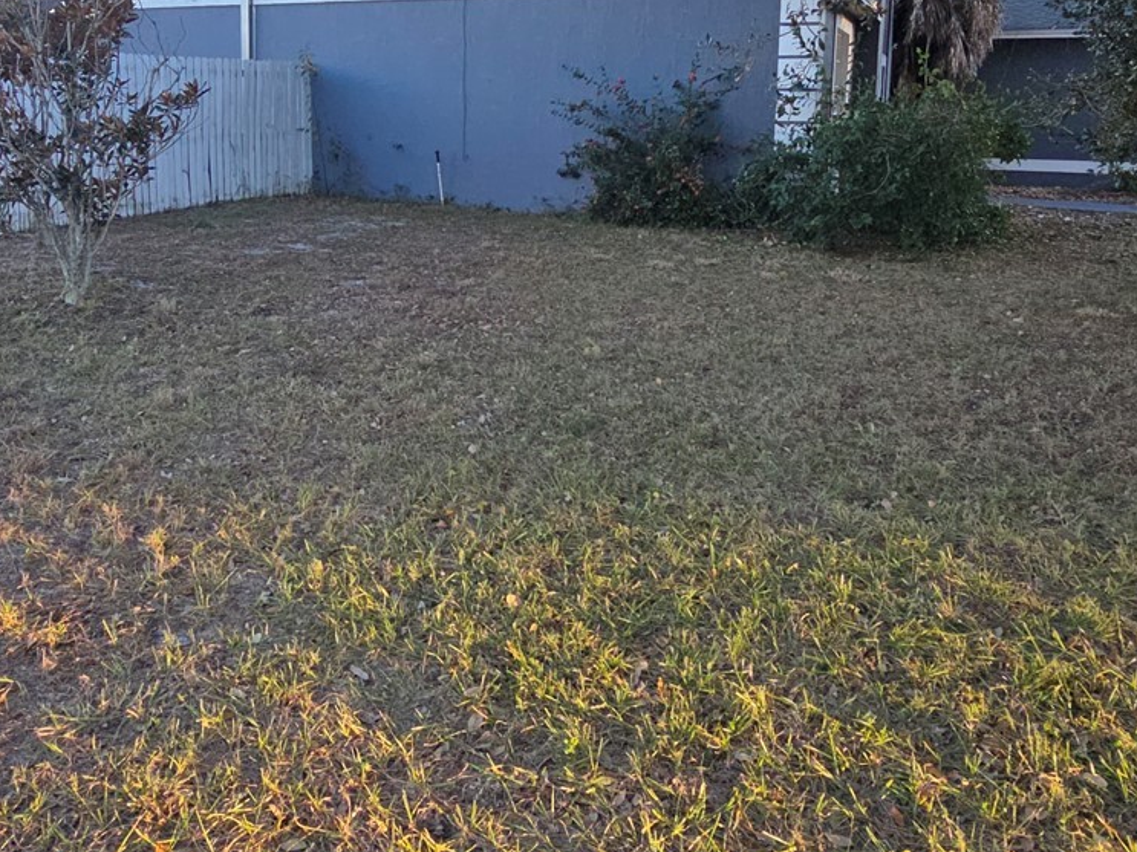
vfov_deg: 48.1
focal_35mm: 28
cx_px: 484
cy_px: 226
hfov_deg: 63.1
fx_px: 920
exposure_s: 1/242
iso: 50
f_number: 2.2
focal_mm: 2.2
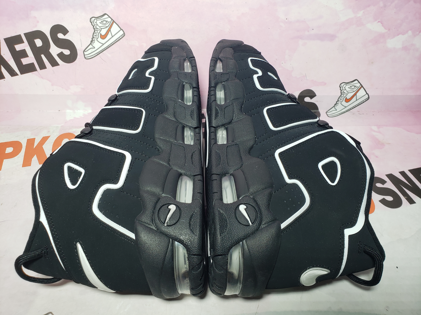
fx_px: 316
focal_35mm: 26
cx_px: 210
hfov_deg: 67.3
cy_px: 158
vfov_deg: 53.1
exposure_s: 1/119
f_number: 2.4
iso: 50
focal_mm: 4.3
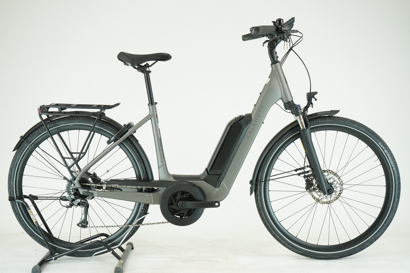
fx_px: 581
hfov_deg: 38.9
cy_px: 136
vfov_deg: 26.5
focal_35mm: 51
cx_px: 205
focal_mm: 51
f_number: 5.6
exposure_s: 1/200
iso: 1600
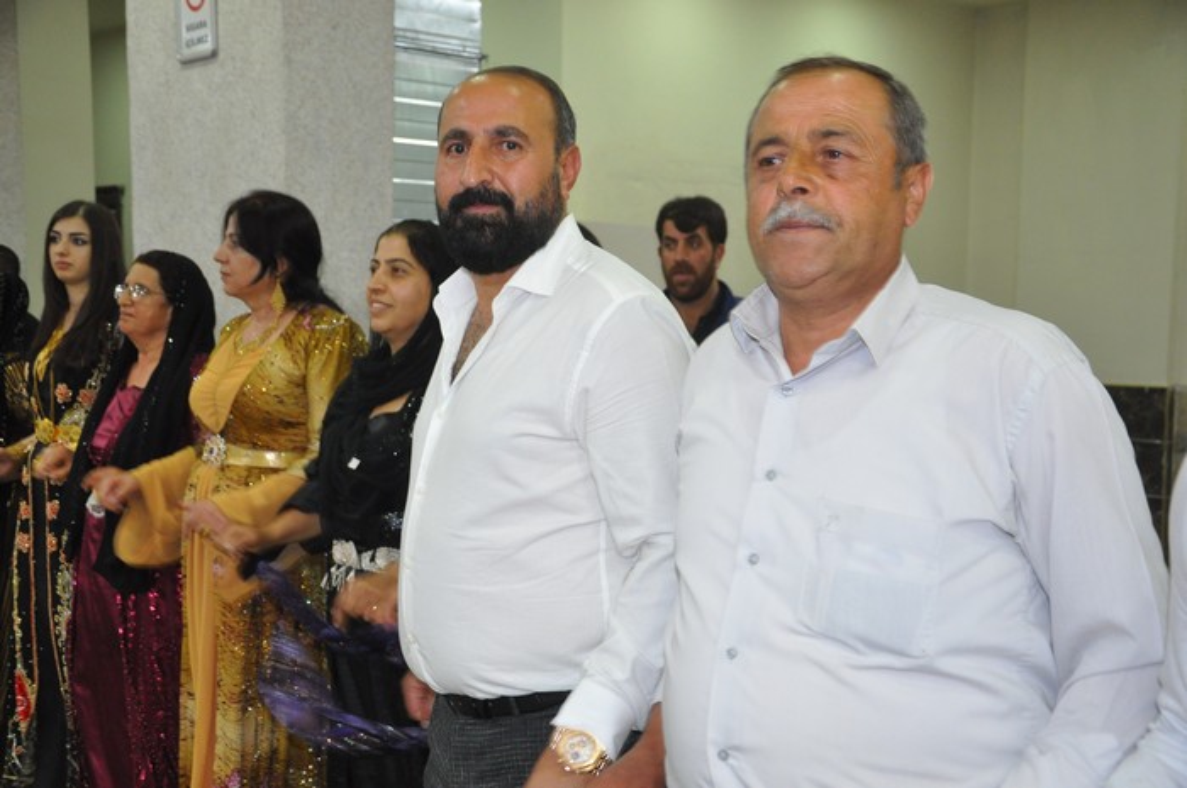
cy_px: 394
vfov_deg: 29.8
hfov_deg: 43.6
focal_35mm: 45
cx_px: 594
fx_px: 1482
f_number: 4.5
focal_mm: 30
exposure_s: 1/60
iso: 1250
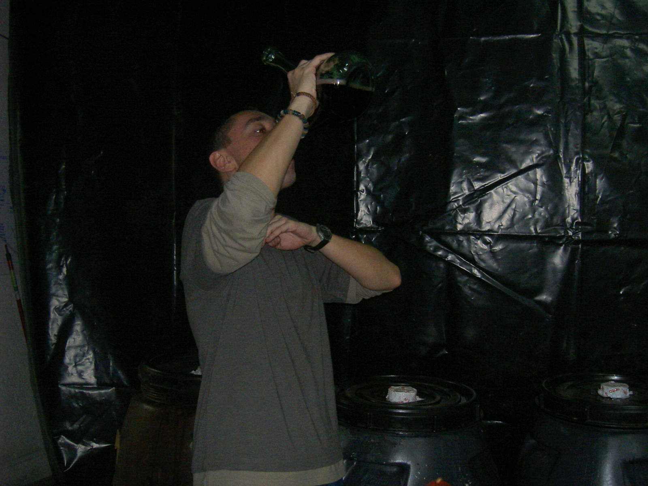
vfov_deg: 36.8
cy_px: 243
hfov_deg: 47.9
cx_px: 324
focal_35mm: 39
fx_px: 730
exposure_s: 1/59.5
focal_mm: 8
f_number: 2.8
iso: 100
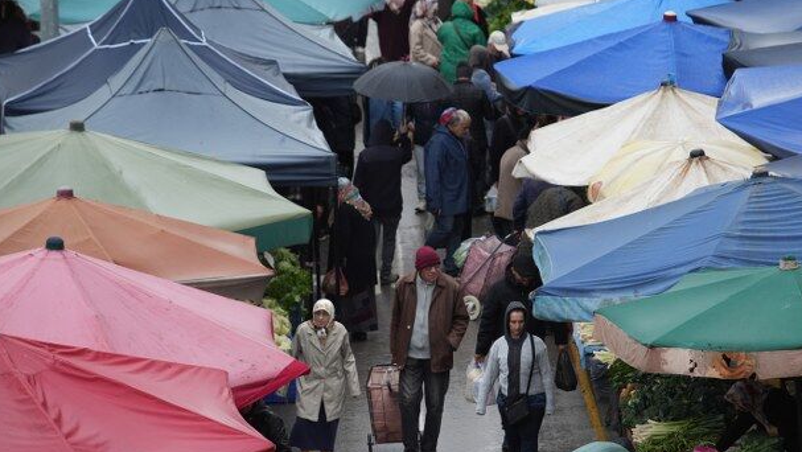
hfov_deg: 7.8
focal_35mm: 276
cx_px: 453
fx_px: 5872
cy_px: 217
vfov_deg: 4.4
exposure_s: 1/200
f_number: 4
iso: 500
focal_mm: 200
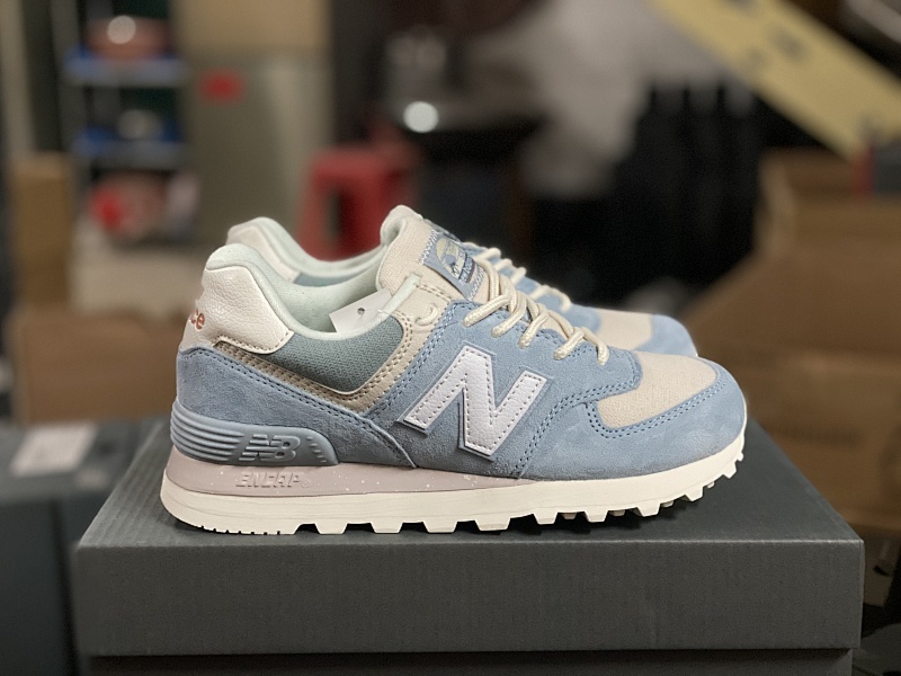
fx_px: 1353
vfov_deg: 28.0
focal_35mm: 52
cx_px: 450
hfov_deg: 36.8
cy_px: 338
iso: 250
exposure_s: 1/33
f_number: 2
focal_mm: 6
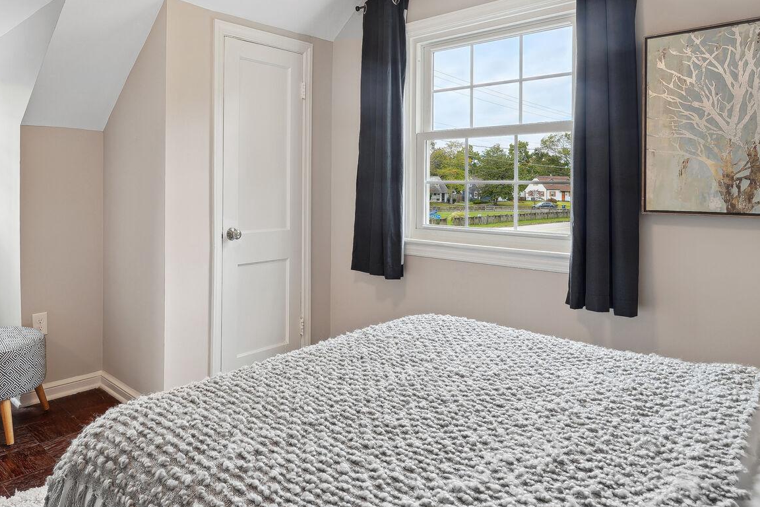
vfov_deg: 51.5
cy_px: 210
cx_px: 267
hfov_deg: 70.4
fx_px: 522
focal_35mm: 25
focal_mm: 16.5
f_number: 8
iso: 200
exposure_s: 1/15
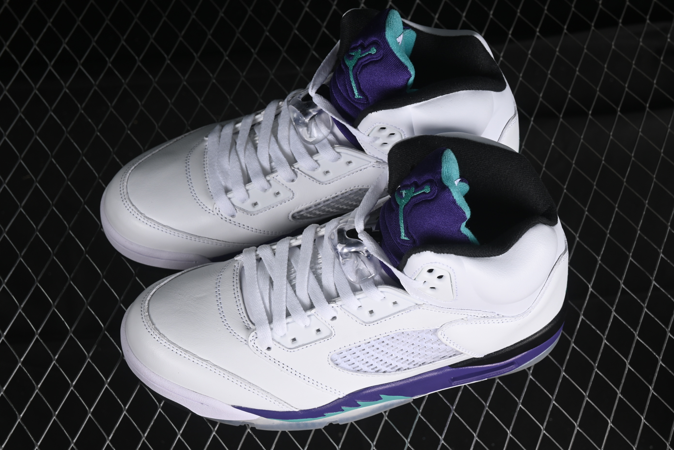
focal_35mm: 75
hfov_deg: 27.0
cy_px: 225
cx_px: 337
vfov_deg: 18.2
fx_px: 1404
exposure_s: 1/80
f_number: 8
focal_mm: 50
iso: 160
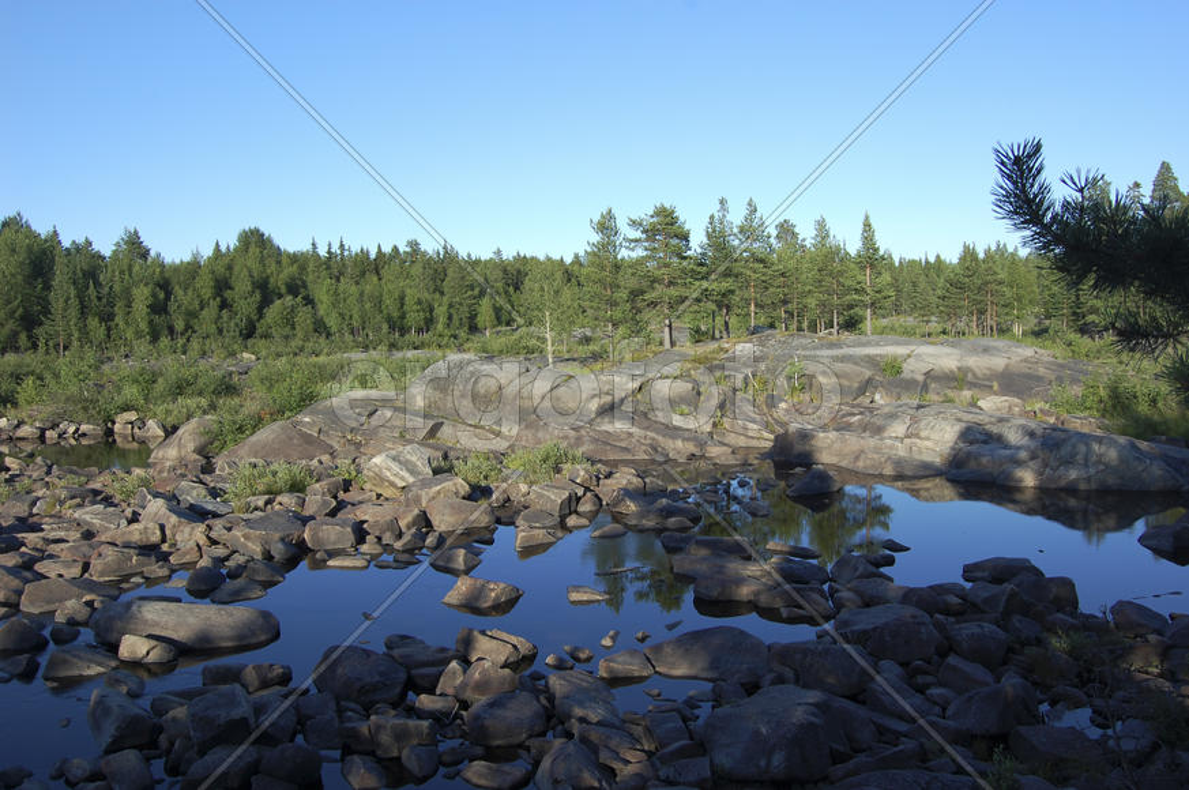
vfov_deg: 43.5
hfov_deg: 62.0
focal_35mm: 30
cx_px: 594
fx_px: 990
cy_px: 395
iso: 200
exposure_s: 1/250
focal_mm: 20
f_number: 8
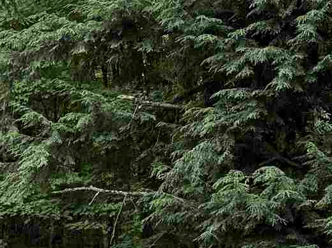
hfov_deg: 13.7
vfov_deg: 10.4
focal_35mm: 142
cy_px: 173
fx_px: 1362
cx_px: -11
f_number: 1.78
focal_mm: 6.76
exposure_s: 1/314
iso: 100
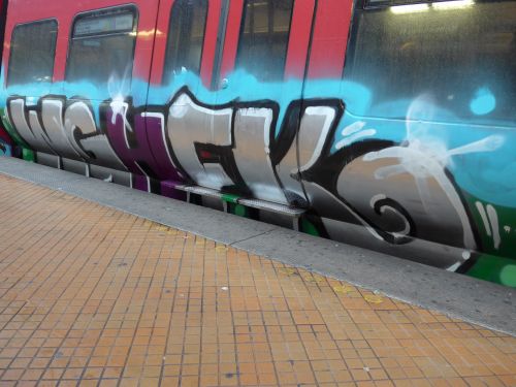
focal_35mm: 29
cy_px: 194
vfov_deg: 48.2
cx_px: 258
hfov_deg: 61.7
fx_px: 432
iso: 160
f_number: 2
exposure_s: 1/60
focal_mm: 6
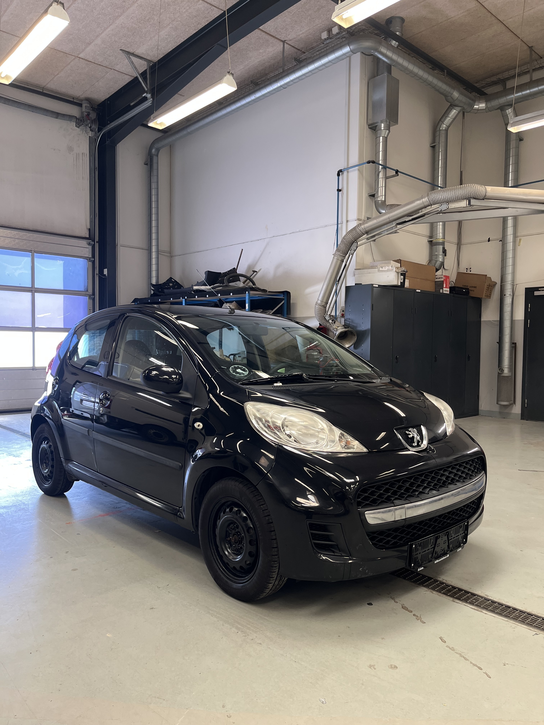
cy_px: 362
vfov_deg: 67.3
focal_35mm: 26
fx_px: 545
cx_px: 272
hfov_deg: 53.1
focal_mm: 5.1
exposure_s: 1/100
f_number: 1.6
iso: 100
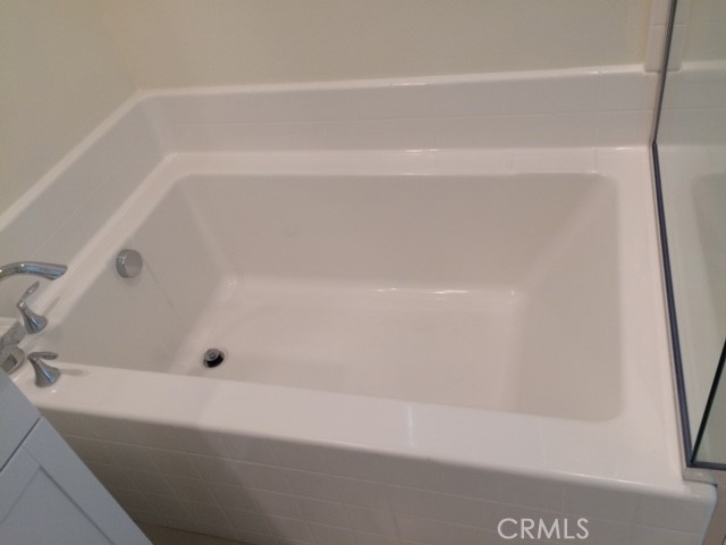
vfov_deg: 48.2
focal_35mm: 29
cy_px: 272
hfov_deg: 61.7
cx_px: 363
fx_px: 608
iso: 40
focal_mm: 4.15
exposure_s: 1/40
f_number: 2.2
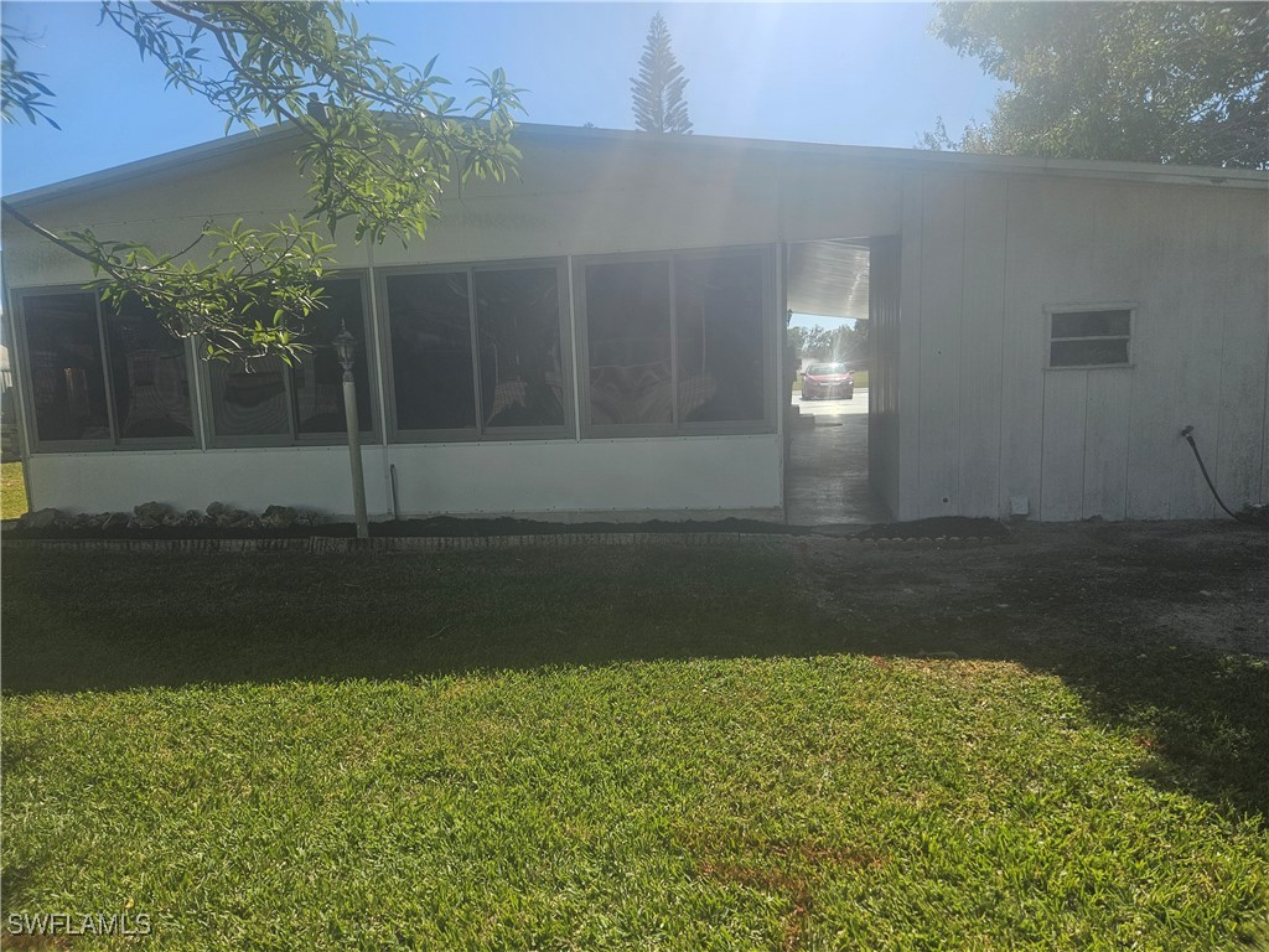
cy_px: 476
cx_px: 634
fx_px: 843
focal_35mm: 23
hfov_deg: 73.9
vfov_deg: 58.9
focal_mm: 5.4
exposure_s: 1/1789
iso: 25
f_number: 1.8
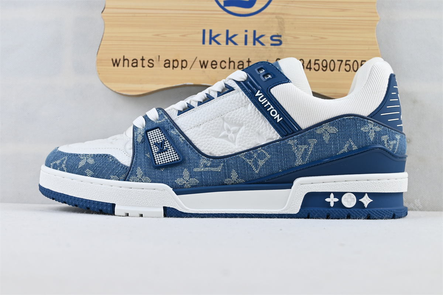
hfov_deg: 40.5
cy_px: 148
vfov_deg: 27.7
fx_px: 600
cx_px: 222
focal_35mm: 49
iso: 100
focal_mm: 32.5
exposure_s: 1/50
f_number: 5
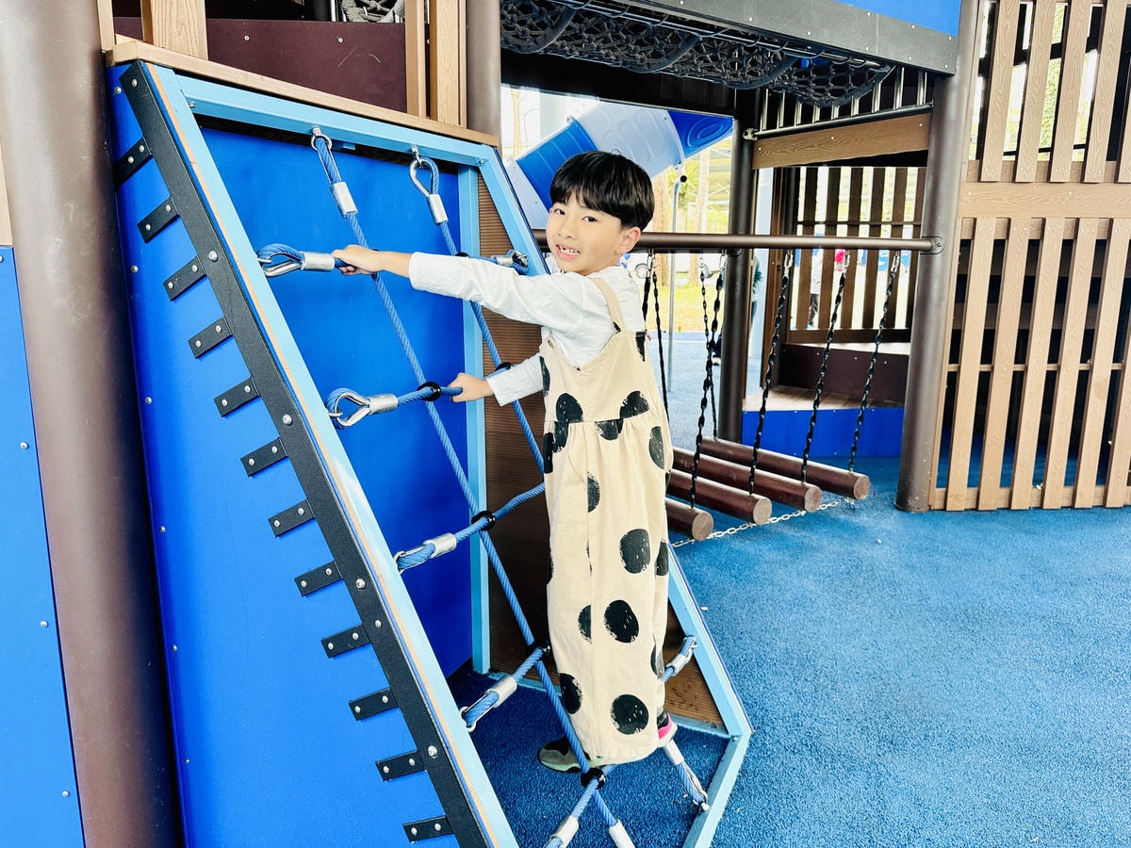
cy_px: 424
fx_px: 784
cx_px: 566
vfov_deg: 56.8
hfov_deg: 71.6
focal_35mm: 24
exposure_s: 1/87
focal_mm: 6.76
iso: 200
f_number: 1.78
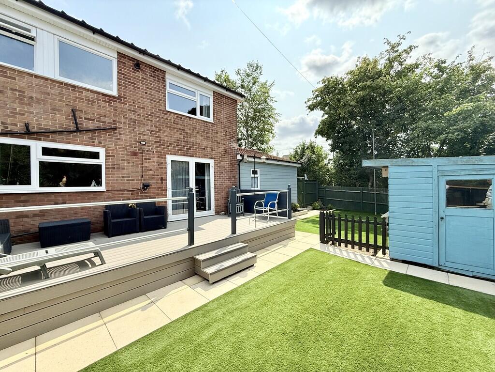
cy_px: 186
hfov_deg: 102.1
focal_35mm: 14
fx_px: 200
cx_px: 248
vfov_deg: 85.7
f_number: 2.2
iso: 64
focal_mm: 2.22
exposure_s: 1/1901
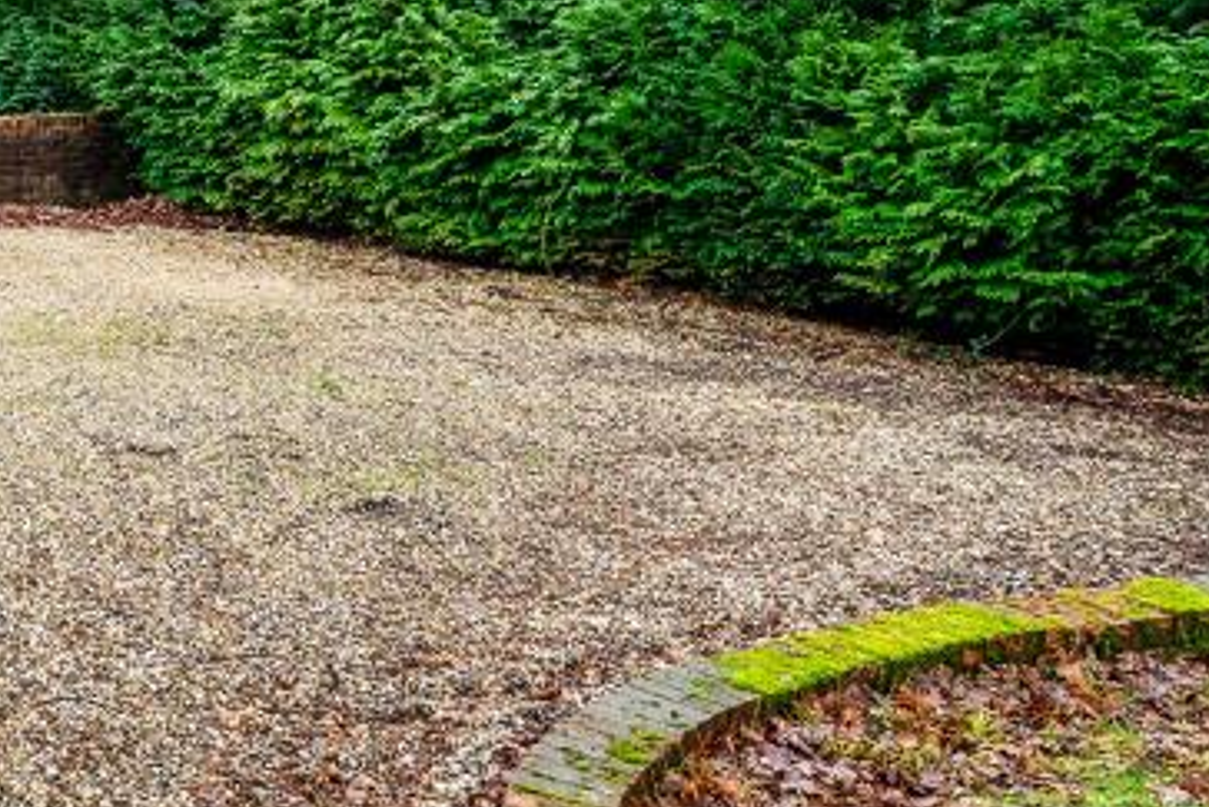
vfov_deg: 28.6
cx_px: -219
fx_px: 1512
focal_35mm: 45
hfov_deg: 35.1
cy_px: 58
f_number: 7.1
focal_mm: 16
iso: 1000
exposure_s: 1/125
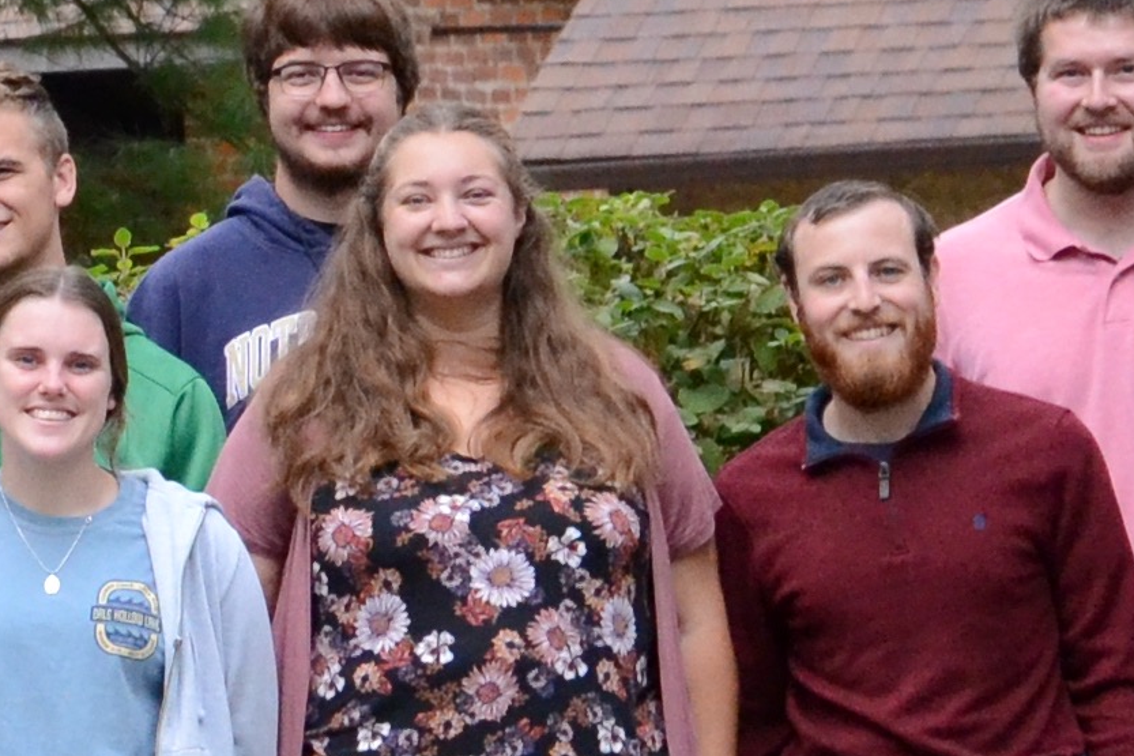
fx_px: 13069
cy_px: 67
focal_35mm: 415
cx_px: -1323
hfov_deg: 4.9
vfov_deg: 3.3
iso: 1600
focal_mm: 50
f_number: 5
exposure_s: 1/1000
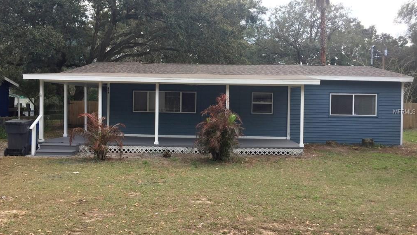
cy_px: 112
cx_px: 207
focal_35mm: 32
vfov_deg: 36.7
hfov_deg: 61.0
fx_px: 354
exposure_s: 1/494
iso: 32
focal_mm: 4.15
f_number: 2.2
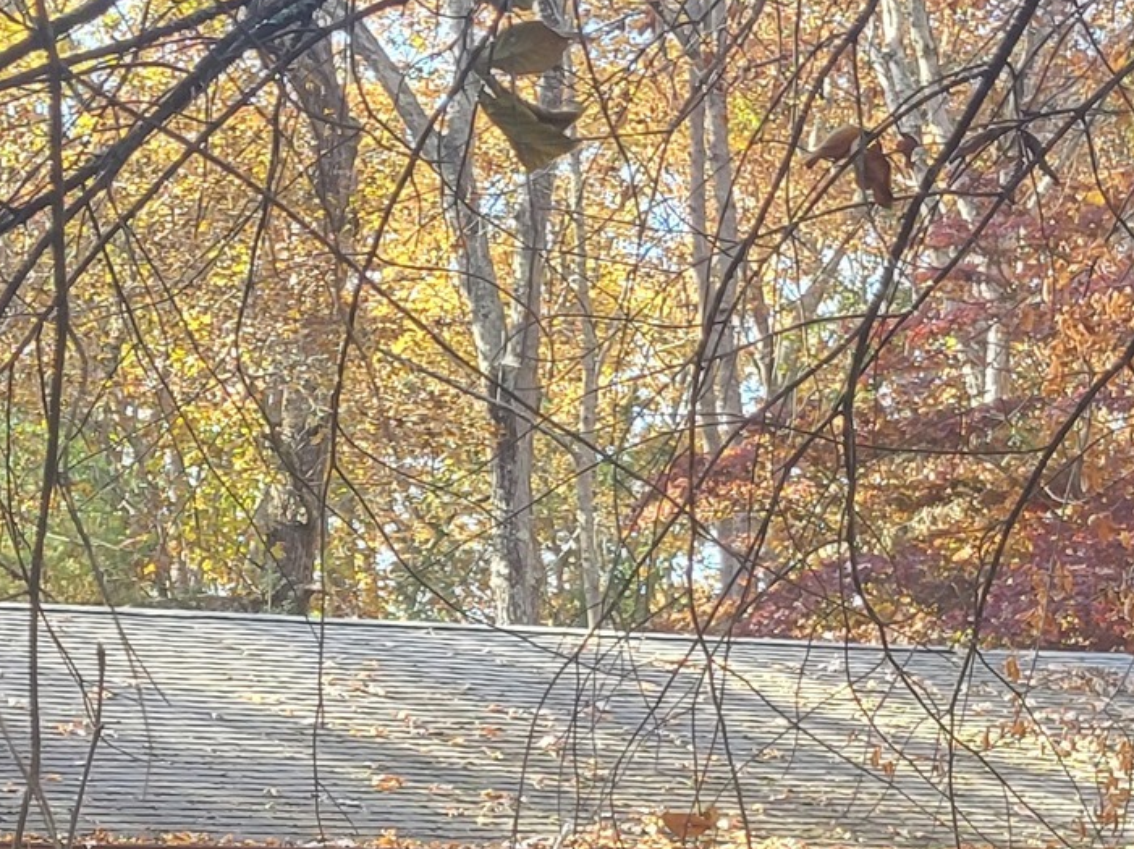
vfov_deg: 12.7
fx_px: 3733
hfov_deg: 16.4
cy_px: 936
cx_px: -336
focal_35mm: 114
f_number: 1.8
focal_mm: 5.4
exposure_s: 1/120
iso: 80
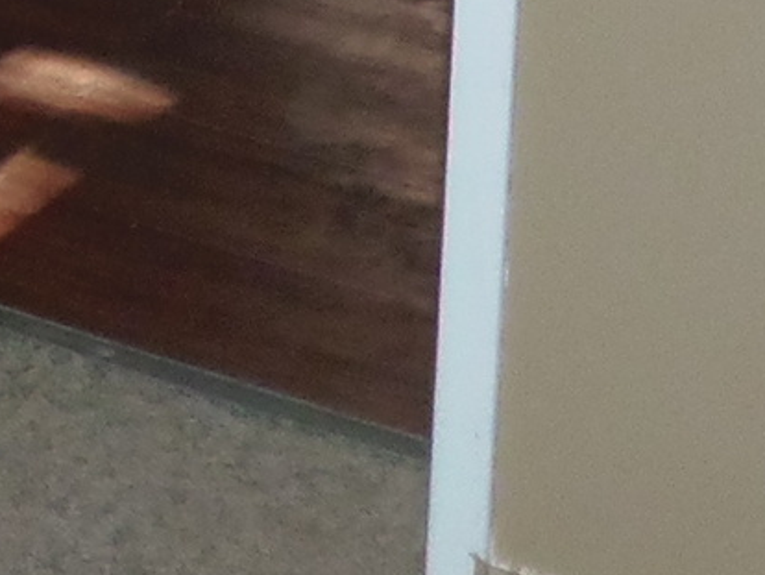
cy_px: -1078
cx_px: -582
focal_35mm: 178
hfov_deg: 10.5
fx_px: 3936
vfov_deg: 7.5
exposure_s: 1/30
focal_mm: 4.3
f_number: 2.9
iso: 200
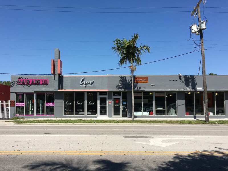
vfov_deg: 48.2
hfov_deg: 61.7
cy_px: 86
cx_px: 114
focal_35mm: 29
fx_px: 191
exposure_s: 1/1876
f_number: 2.2
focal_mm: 4.2
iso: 25
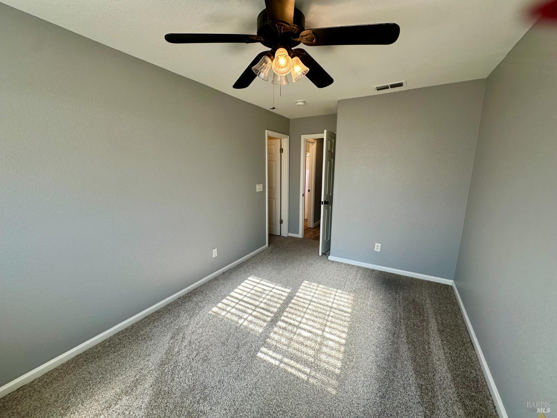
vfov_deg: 85.7
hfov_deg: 102.1
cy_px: 209
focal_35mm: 14
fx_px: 225
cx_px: 278
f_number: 2.2
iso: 80
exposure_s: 1/120
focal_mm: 2.22
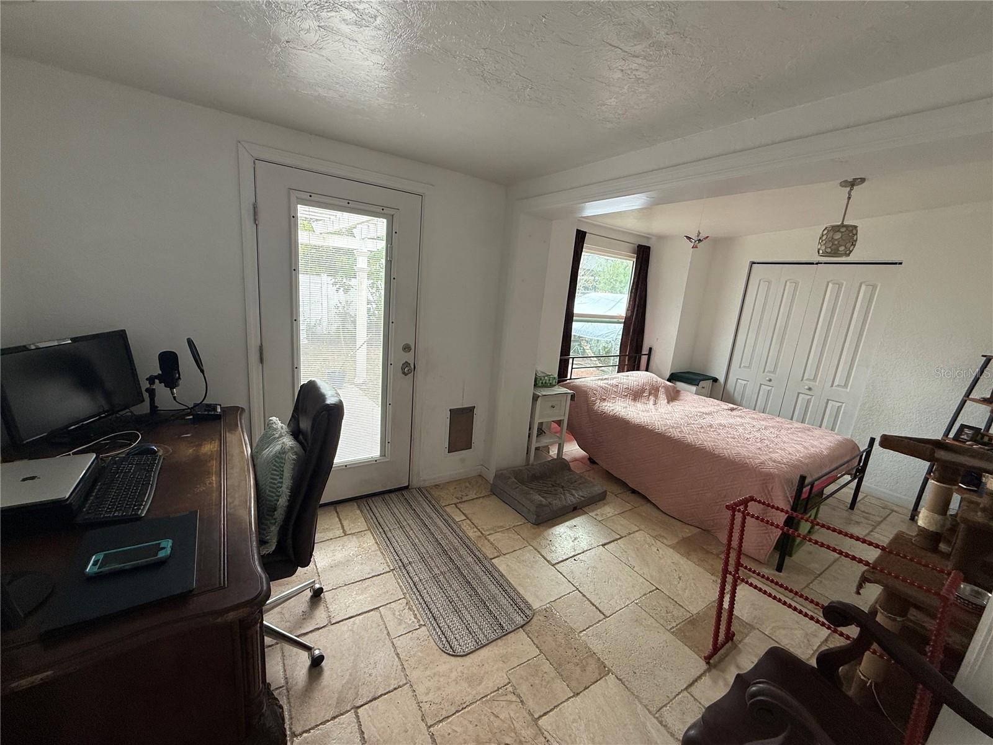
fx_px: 402
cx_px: 496
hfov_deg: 102.1
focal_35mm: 14
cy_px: 372
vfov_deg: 85.7
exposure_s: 1/99
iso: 100
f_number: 2.2
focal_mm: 2.22
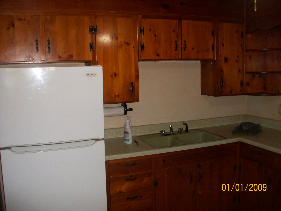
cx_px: 140
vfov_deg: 41.8
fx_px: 276
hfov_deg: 54.0
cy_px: 106
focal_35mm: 34
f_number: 2.8
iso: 120
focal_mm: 5.7
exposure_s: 1/60
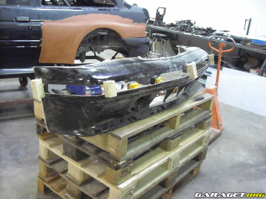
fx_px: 284
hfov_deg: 50.1
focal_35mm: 37
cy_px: 100
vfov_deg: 38.7
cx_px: 133
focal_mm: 6.2
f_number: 2.7
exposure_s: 1/15
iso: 800
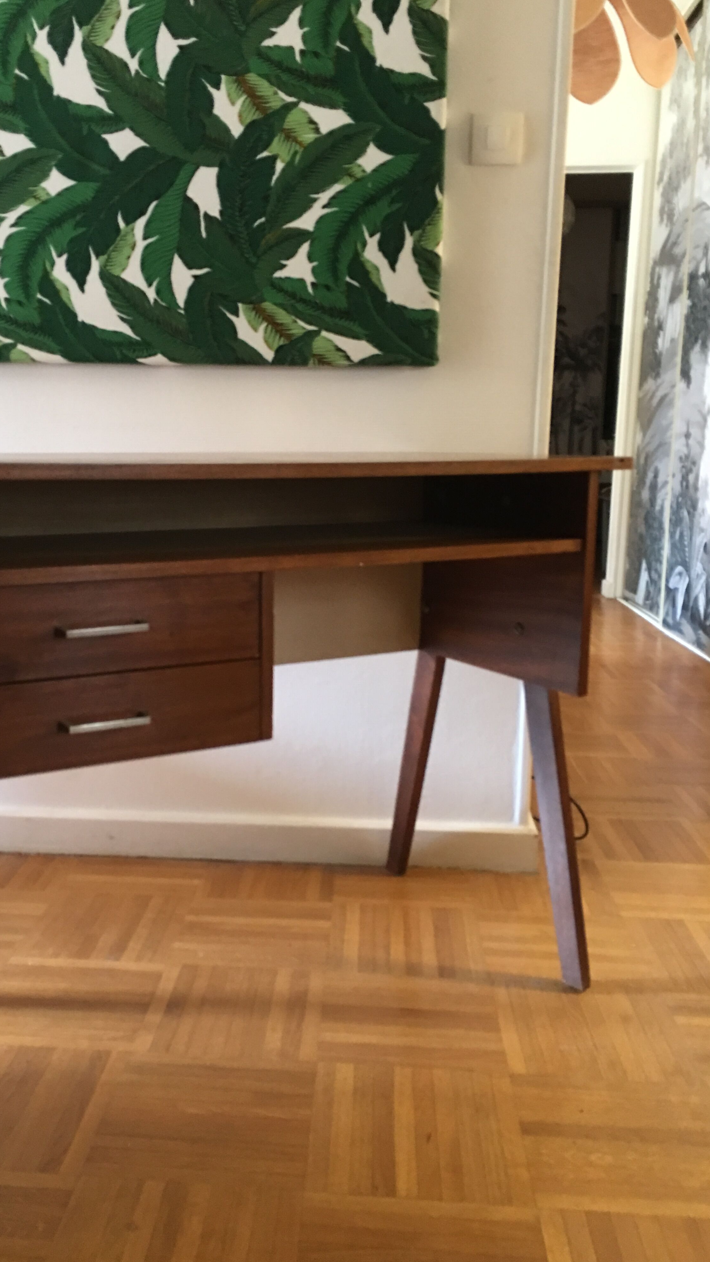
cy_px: 634
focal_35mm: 32
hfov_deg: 36.6
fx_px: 1071
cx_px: 294
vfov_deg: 61.0
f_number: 2.2
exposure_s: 1/10
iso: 80
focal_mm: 4.15
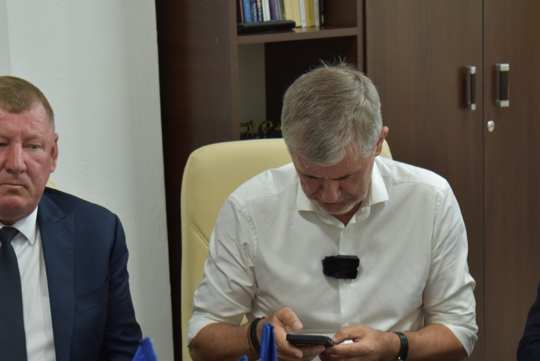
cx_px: 269
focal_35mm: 99
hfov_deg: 20.7
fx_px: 1479
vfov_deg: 13.9
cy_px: 192
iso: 500
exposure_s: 1/60
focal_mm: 55
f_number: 5.6
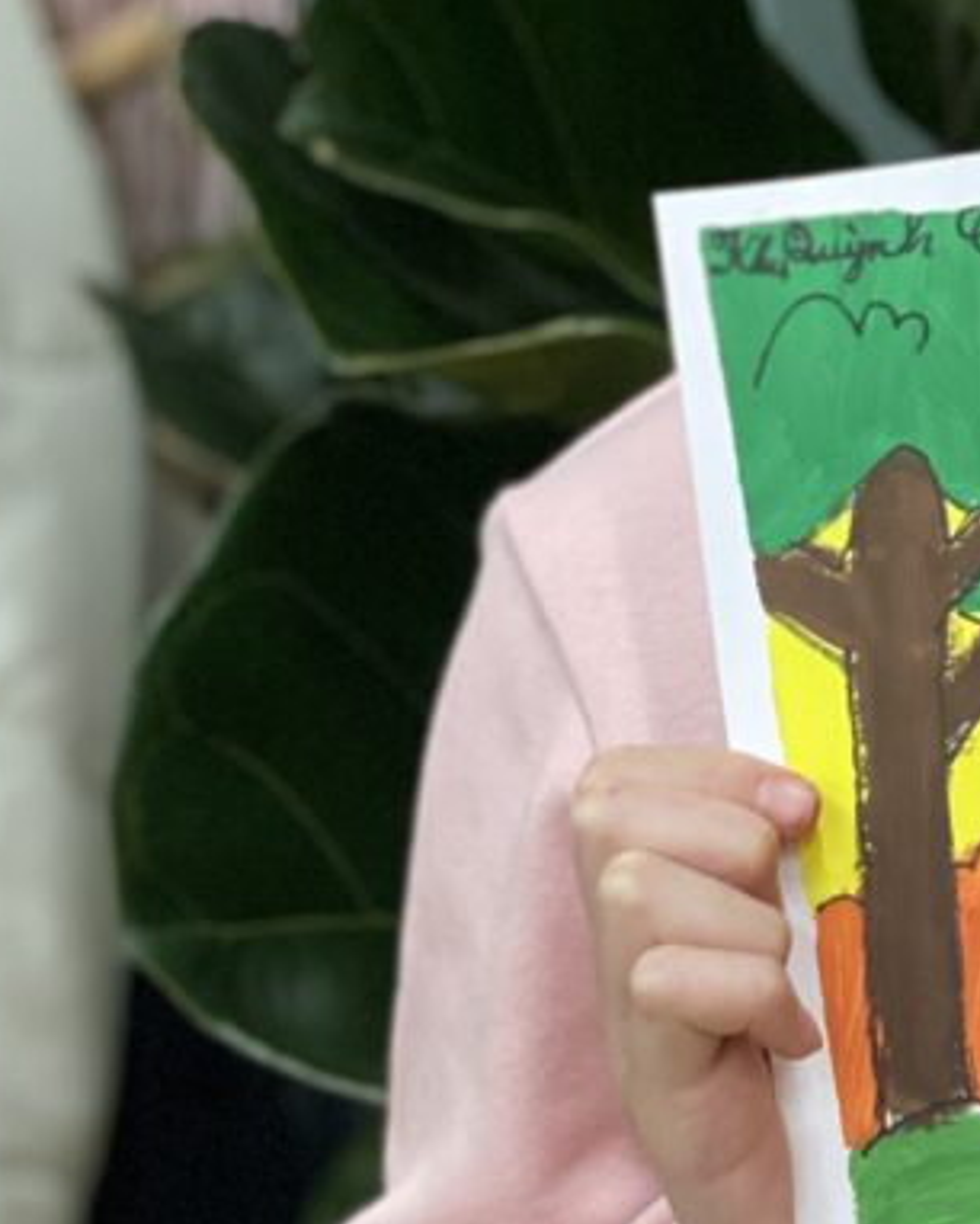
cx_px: 1505
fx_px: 6412
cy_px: 671
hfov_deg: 8.5
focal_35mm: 177
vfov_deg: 10.9
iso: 200
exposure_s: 1/100
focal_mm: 6
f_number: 2
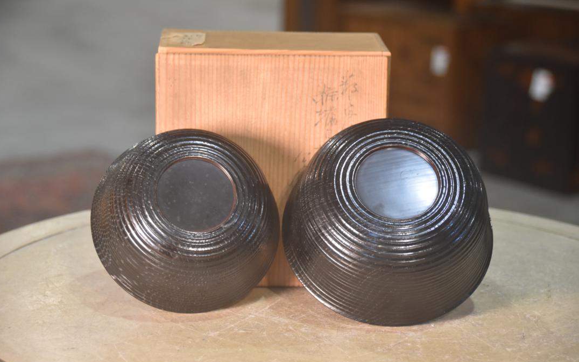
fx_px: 1823
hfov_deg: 18.0
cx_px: 288
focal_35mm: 116
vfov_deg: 11.3
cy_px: 177
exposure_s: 1/60
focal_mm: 75
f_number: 5.3
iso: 1100
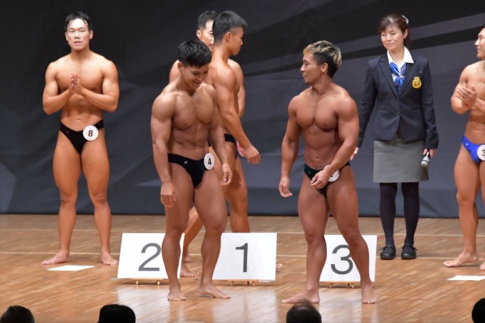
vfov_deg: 5.1
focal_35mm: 270
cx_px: 242
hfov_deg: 7.6
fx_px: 3636
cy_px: 162
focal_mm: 180
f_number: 5.6
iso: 8000
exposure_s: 1/400
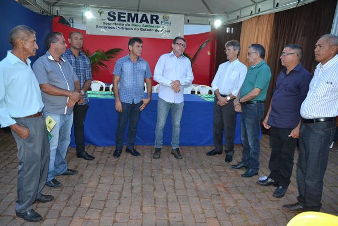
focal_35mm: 27
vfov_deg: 48.0
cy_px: 113
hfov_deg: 67.4
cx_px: 169
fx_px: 254
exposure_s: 1/60
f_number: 3.5
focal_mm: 18
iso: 2500
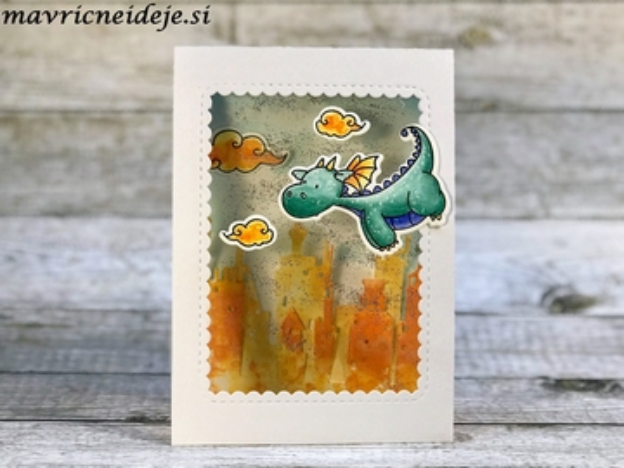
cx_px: 312
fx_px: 1028
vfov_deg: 25.7
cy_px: 234
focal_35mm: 57
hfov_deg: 33.8
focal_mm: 6.6
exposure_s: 1/50
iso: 20
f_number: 2.8
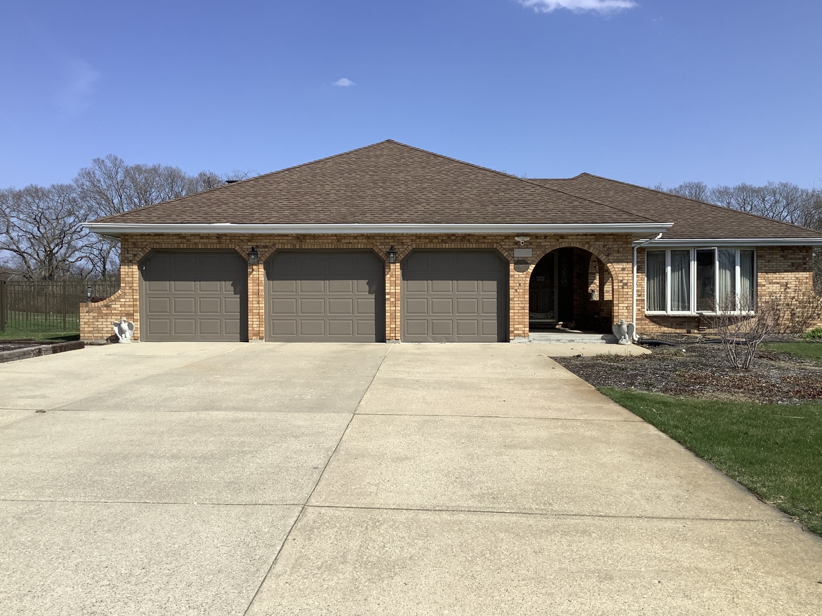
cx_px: 411
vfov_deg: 45.4
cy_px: 308
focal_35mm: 31
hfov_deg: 58.4
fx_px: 736
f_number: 2.4
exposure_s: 1/2092
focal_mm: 3.3
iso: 25
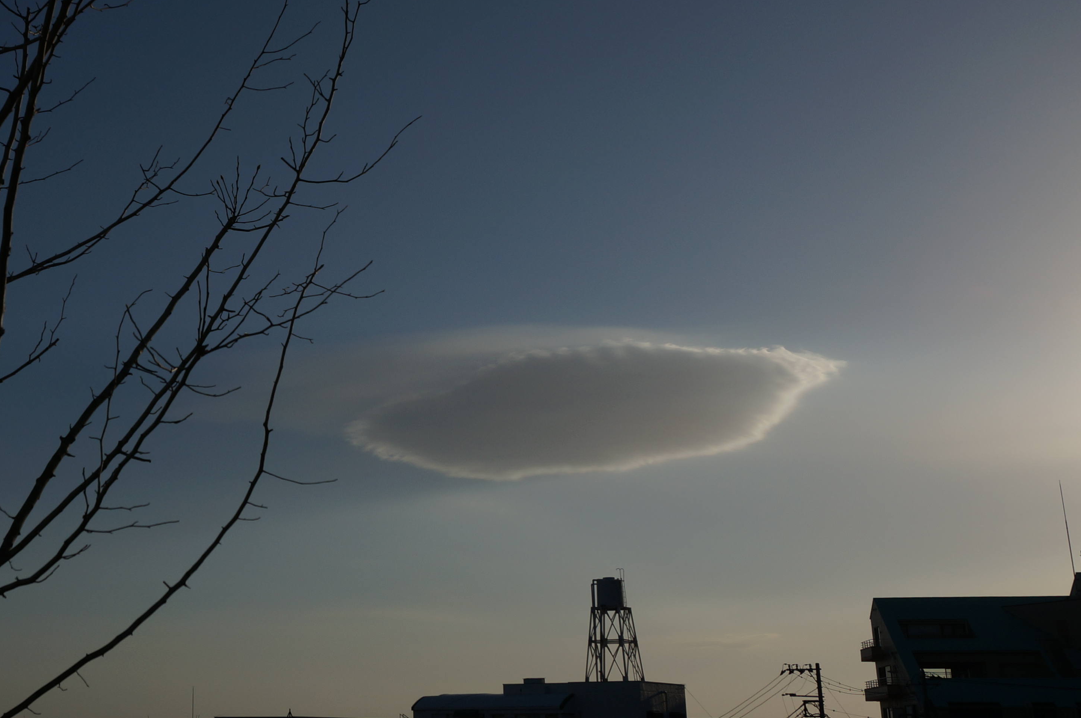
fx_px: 1530
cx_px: 247
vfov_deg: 26.3
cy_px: 240
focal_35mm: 51
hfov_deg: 37.8
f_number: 9
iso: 100
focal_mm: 20
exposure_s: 1/1250
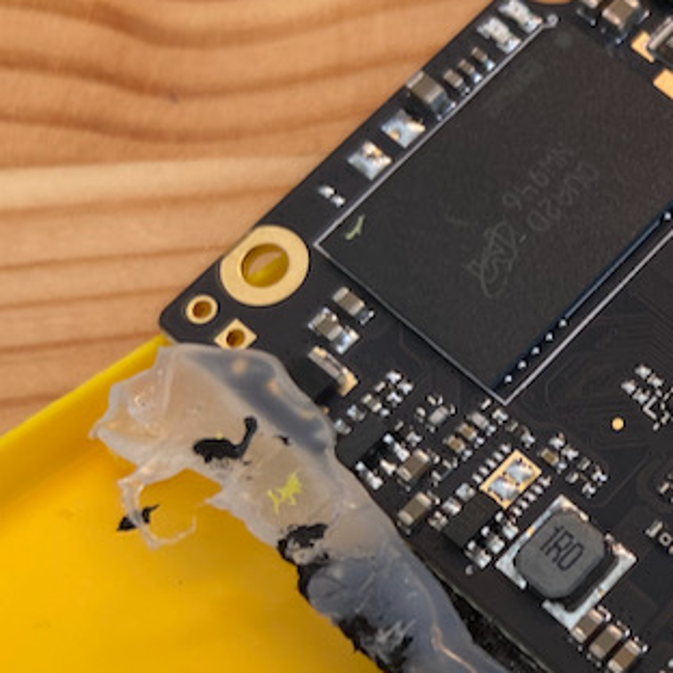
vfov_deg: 28.9
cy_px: 447
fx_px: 1298
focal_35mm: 59
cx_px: 703
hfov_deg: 27.1
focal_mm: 4.25
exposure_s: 1/121
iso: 64
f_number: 1.8
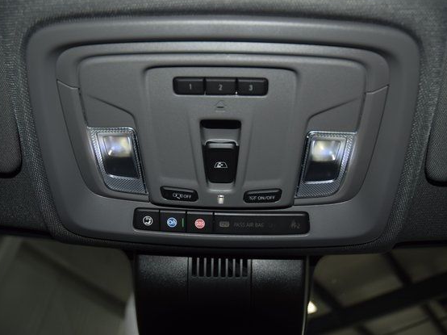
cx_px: 224
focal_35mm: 30
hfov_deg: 60.0
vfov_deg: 46.8
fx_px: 387
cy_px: 163
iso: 280
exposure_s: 1/125
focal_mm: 18
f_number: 3.5
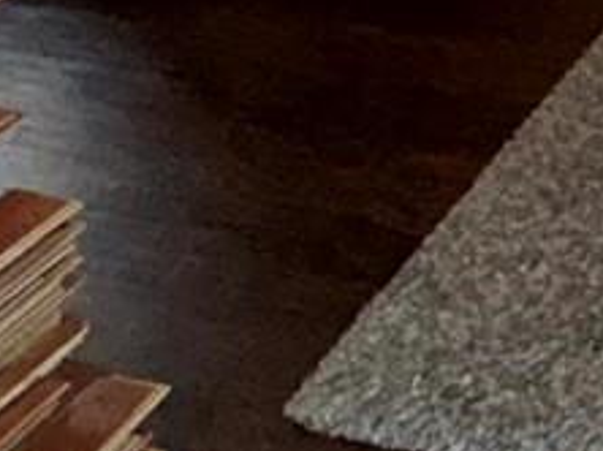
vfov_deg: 11.7
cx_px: 1020
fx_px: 1757
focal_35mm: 101
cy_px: -662
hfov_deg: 16.8
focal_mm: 2.22
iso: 125
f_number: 2.2
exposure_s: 1/60
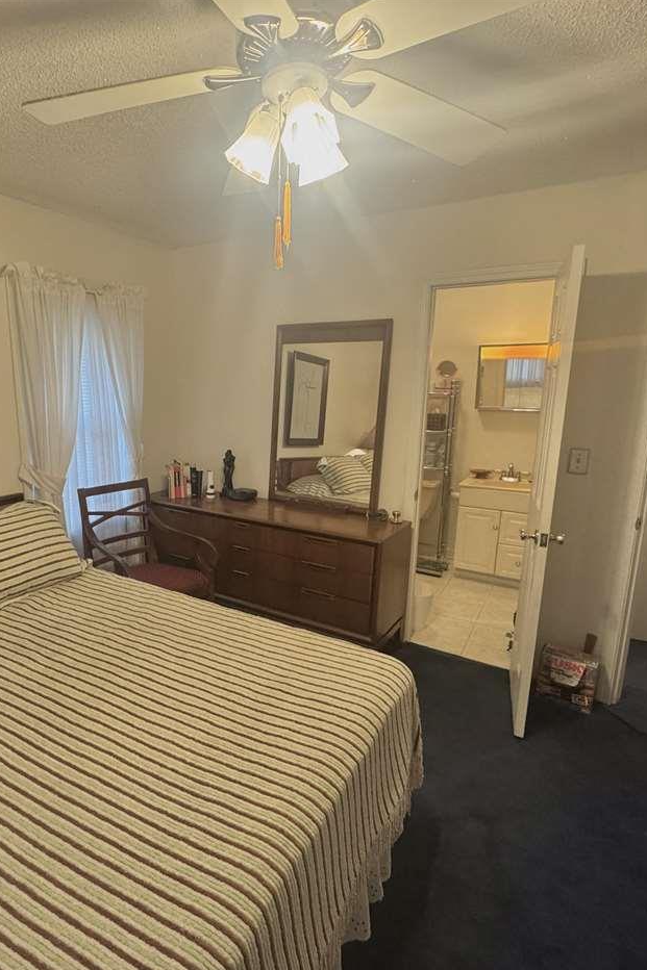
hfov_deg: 60.7
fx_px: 539
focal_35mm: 20
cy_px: 495
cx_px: 227
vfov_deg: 84.0
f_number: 2.2
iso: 400
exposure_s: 1/60
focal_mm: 2.22
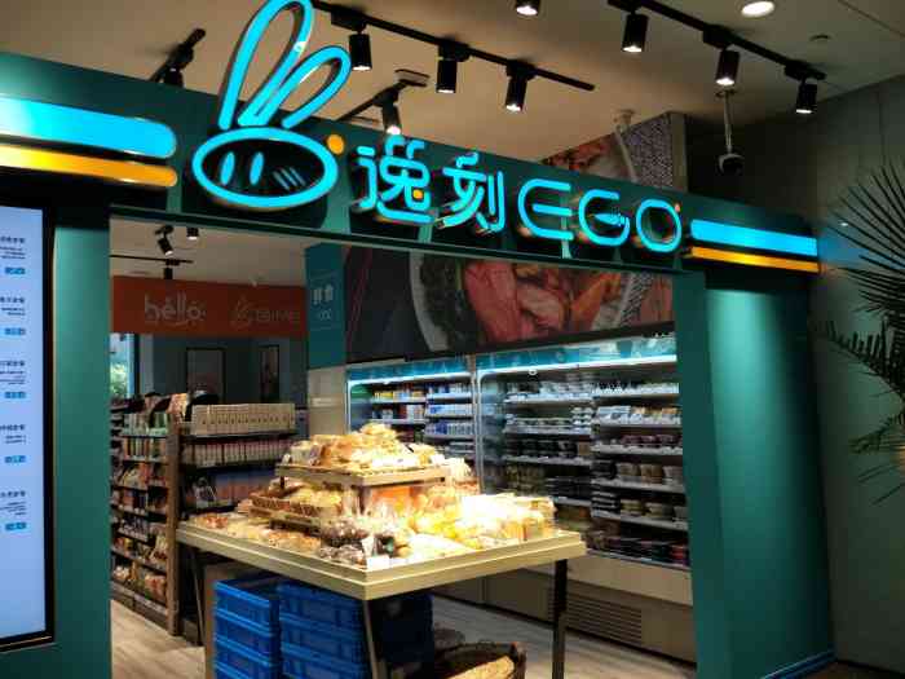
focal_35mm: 30
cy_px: 340
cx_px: 452
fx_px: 784
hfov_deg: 60.0
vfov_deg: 46.8
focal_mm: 4.12
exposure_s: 1/100
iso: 155
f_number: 2
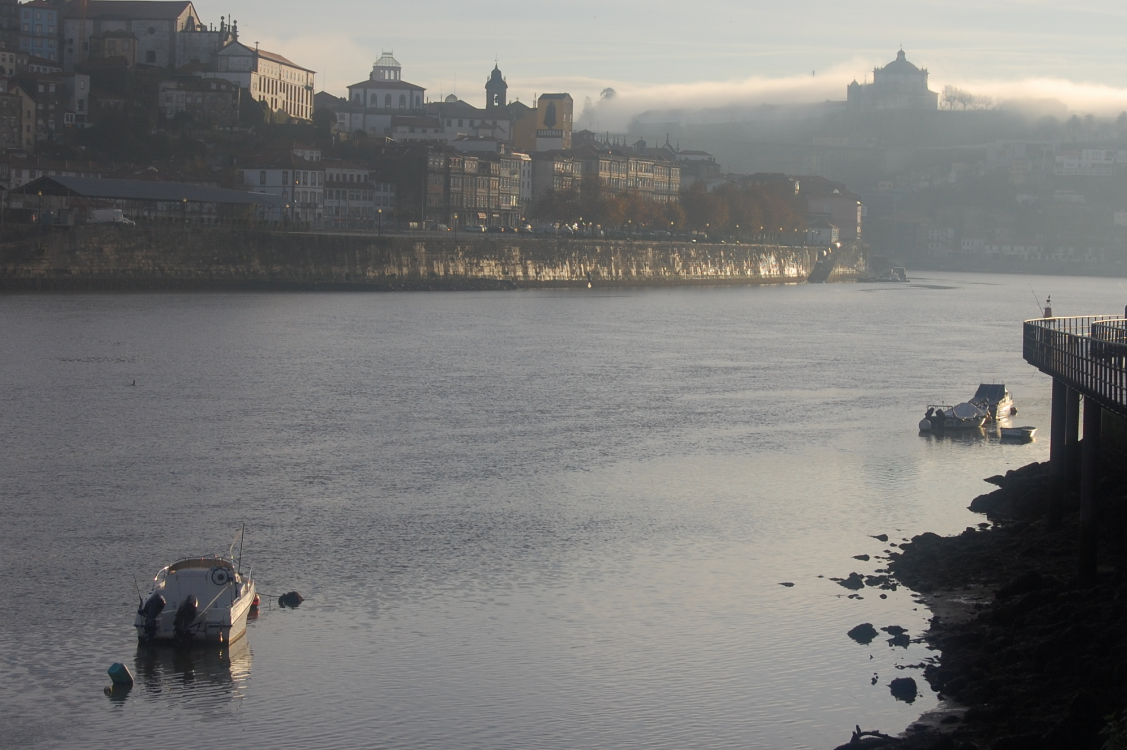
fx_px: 2534
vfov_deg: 16.8
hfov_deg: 25.1
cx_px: 598
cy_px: 301
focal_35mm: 81
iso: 200
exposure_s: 1/320
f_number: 9
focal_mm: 42
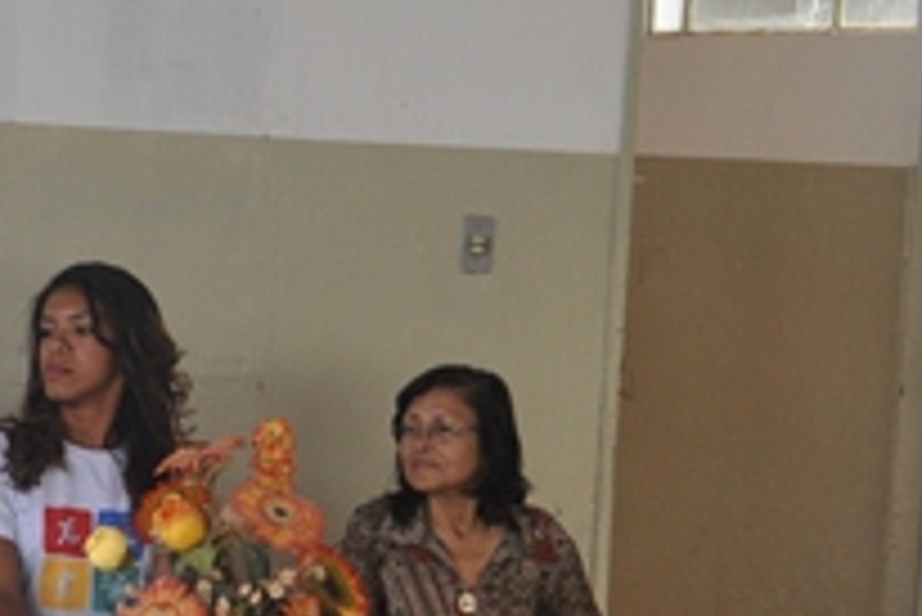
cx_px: 27
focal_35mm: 114
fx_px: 2922
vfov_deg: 12.0
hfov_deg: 17.6
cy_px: 434
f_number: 4.2
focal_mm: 26
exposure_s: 1/60
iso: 560
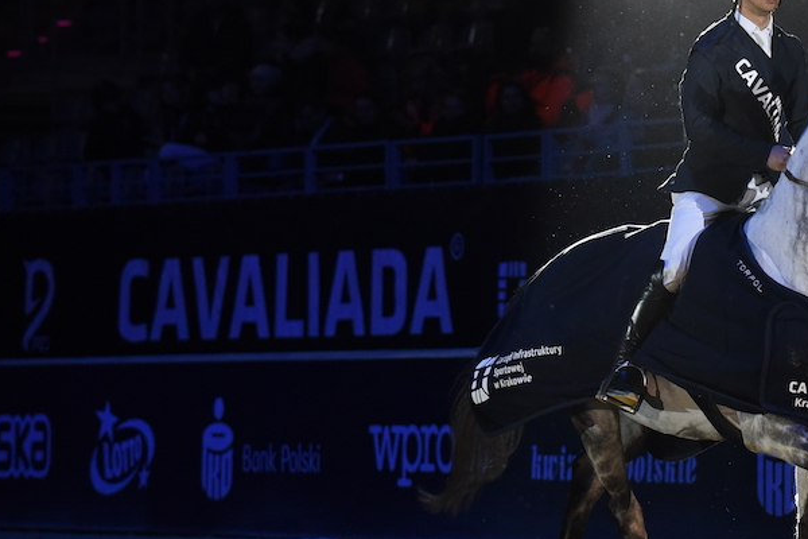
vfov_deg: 5.5
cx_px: 750
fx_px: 5611
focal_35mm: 250
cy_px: 49
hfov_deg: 8.2
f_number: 3.2
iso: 4000
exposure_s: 1/800
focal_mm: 125
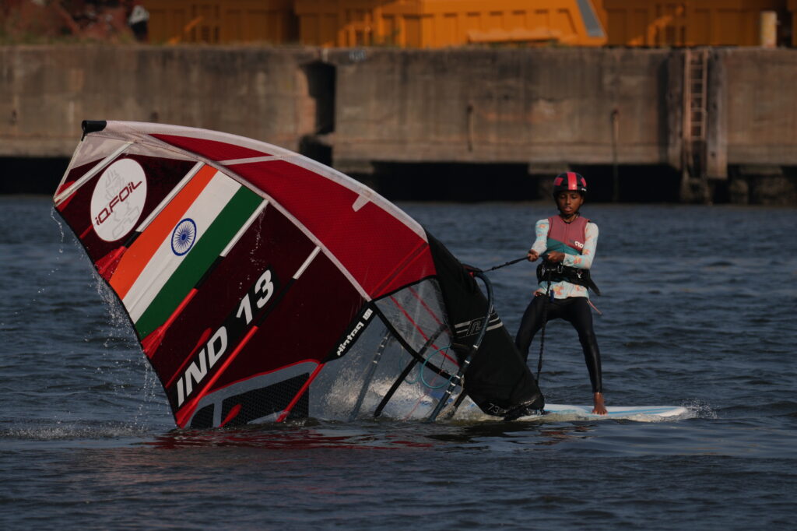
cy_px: 266
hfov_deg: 5.4
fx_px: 8379
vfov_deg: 3.6
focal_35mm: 379
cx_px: 398
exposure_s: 1/1600
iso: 125
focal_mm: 252.4
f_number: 6.3
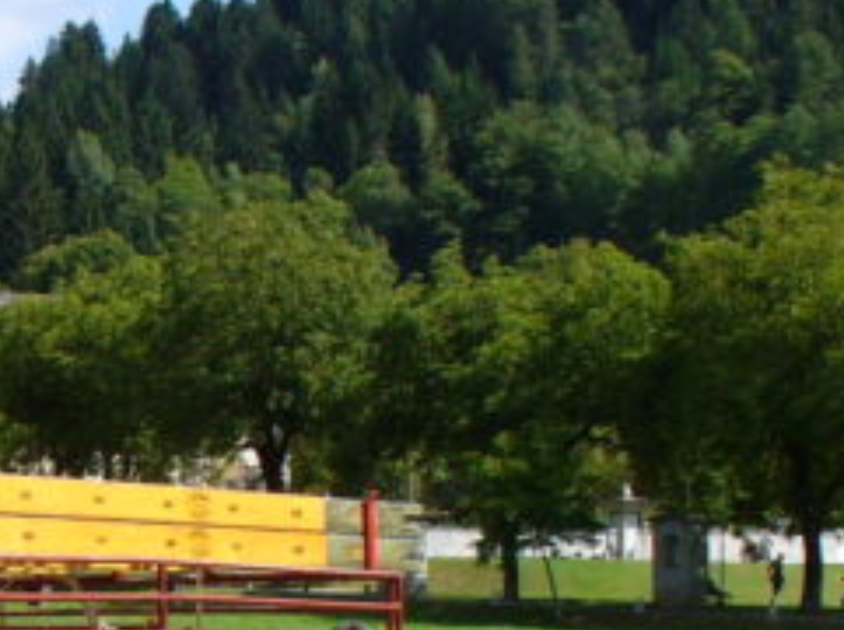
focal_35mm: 123
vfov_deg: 11.7
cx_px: -280
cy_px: 802
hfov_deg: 15.2
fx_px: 2994
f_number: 5.6
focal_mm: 6.1
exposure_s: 1/200
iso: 64
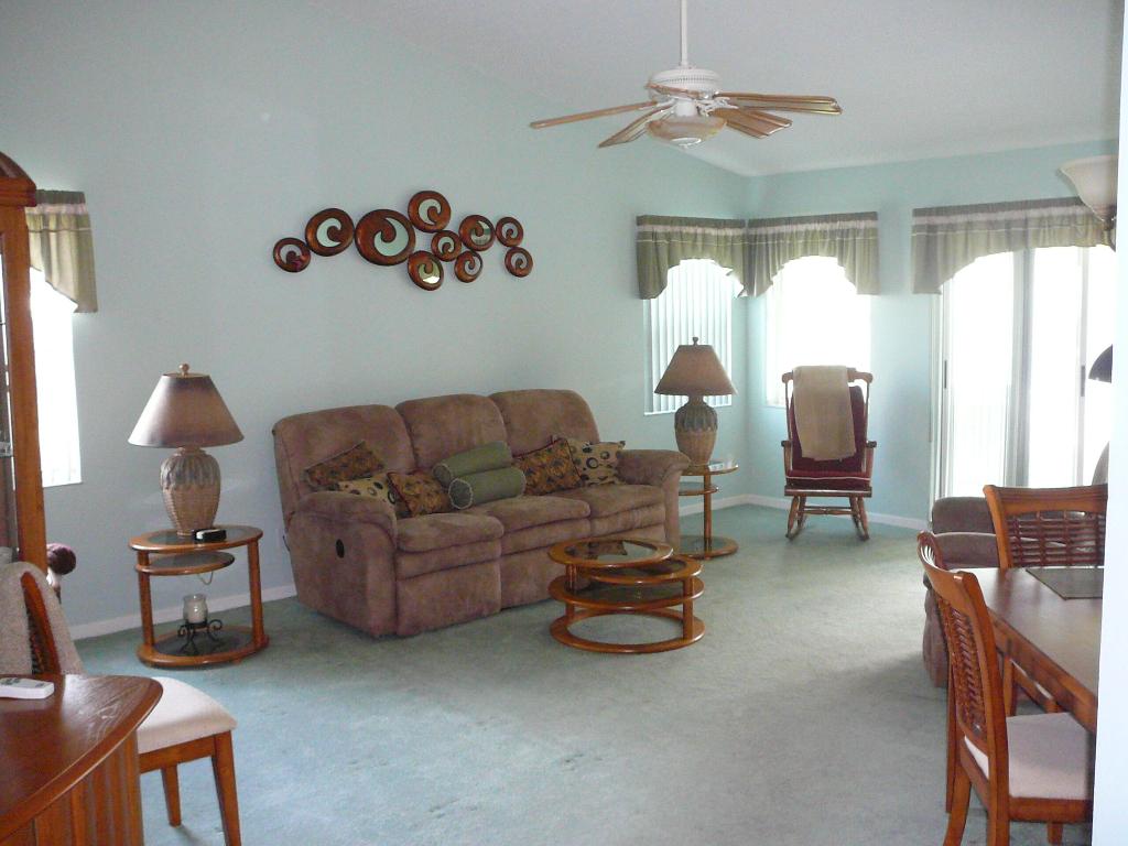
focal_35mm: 35
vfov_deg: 40.7
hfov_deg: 52.6
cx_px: 564
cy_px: 423
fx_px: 1141
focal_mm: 5.2
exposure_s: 1/30
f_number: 2.8
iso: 400
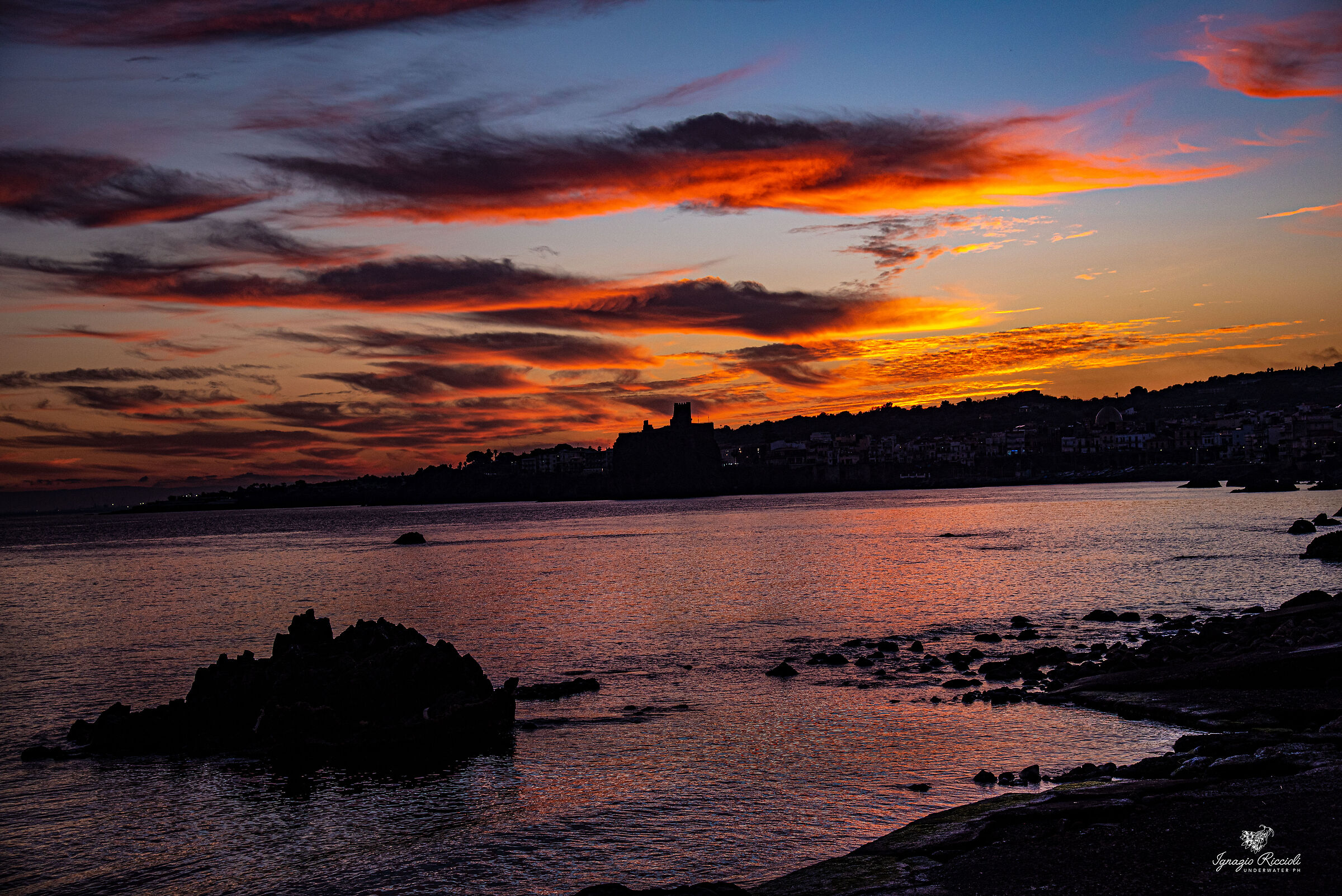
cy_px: 448
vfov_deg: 26.0
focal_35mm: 52
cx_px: 671
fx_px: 1939
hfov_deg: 38.2
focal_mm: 52
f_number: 5
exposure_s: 1/320
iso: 200
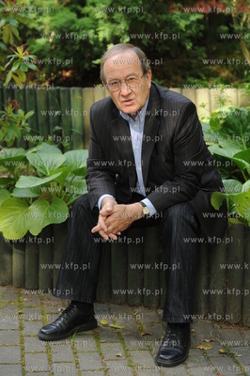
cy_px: 188
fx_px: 887
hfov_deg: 16.0
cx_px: 125
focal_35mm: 85
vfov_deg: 23.9
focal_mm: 85
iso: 400
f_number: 4
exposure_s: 1/200
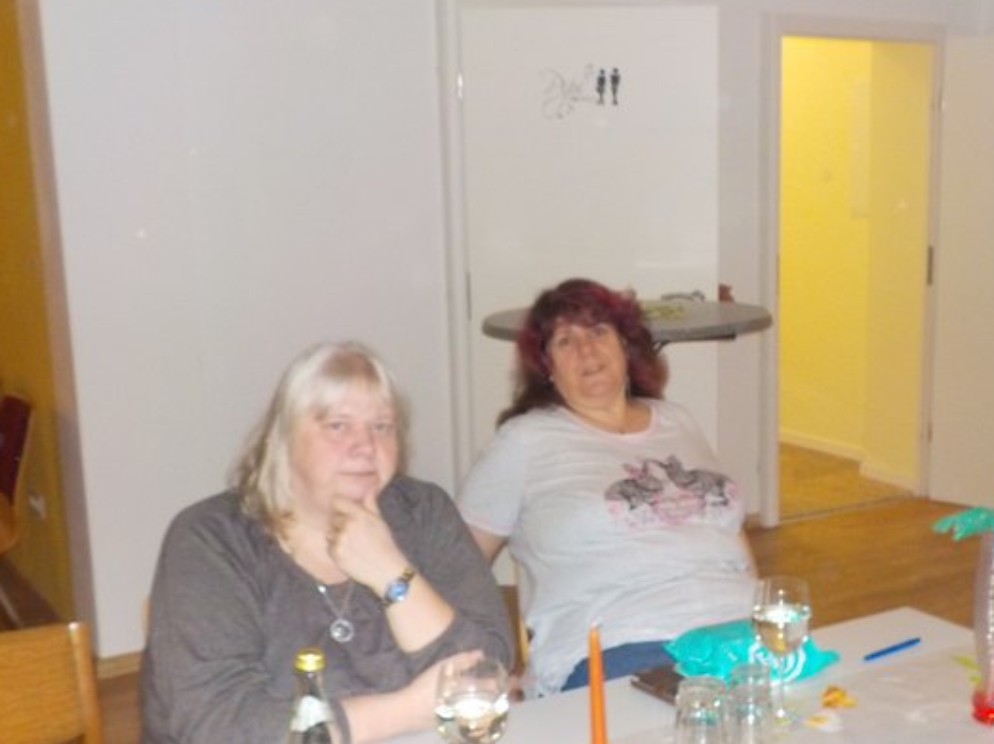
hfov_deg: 40.7
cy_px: 424
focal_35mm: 46
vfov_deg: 31.4
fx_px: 1320
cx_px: 676
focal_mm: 4.1
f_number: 3.3
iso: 320
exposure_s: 1/30
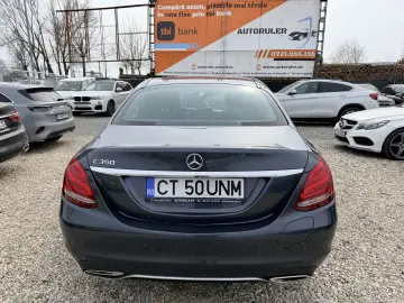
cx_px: 202
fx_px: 280
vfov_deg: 56.8
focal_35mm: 24
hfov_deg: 71.6
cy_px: 152
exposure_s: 1/4167
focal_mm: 6.76
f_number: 1.78
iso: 80
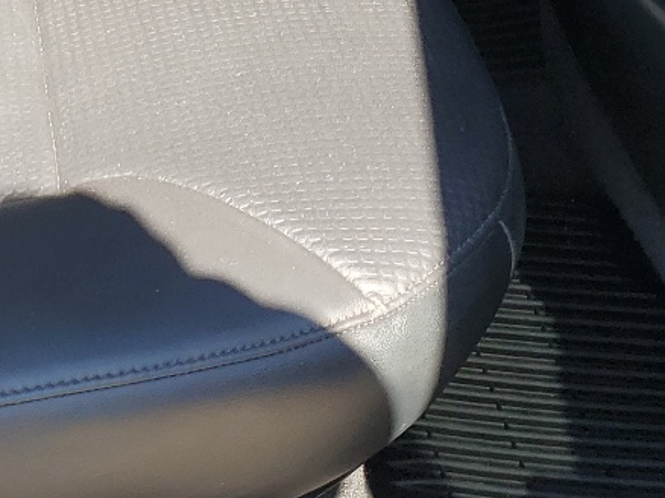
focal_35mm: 95
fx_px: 1824
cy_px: -190
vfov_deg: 14.7
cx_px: -112
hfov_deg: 19.6
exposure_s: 1/278
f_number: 1.5
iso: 50
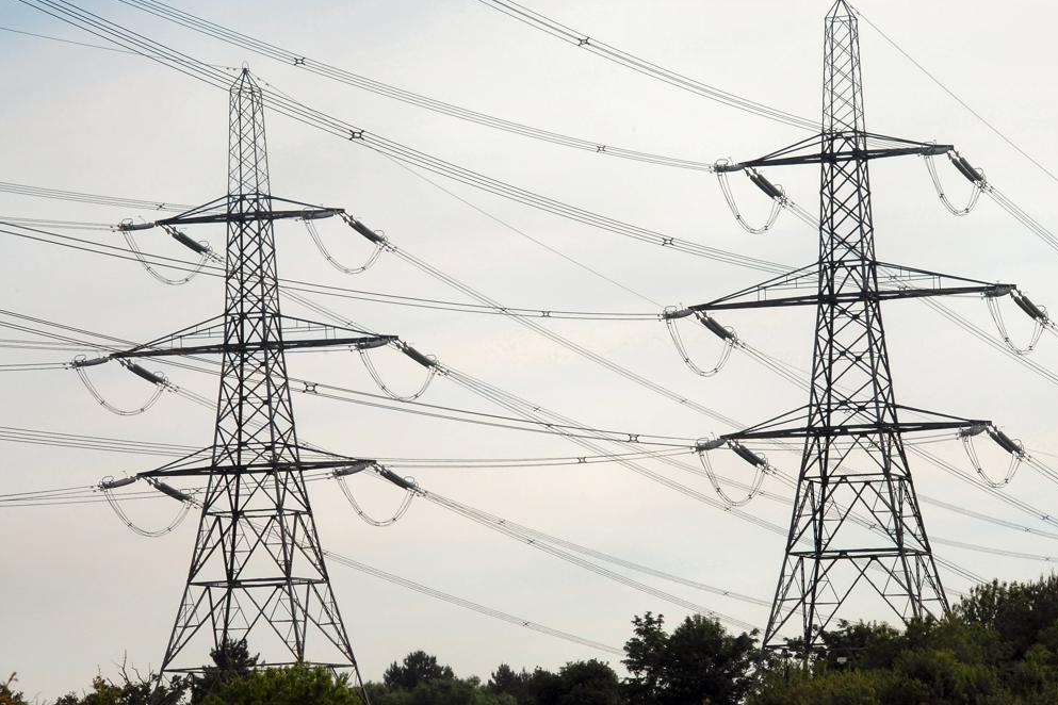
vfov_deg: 8.7
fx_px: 4658
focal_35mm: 159
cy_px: 352
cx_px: 532
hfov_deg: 13.0
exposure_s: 1/125
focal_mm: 105
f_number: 22
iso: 200
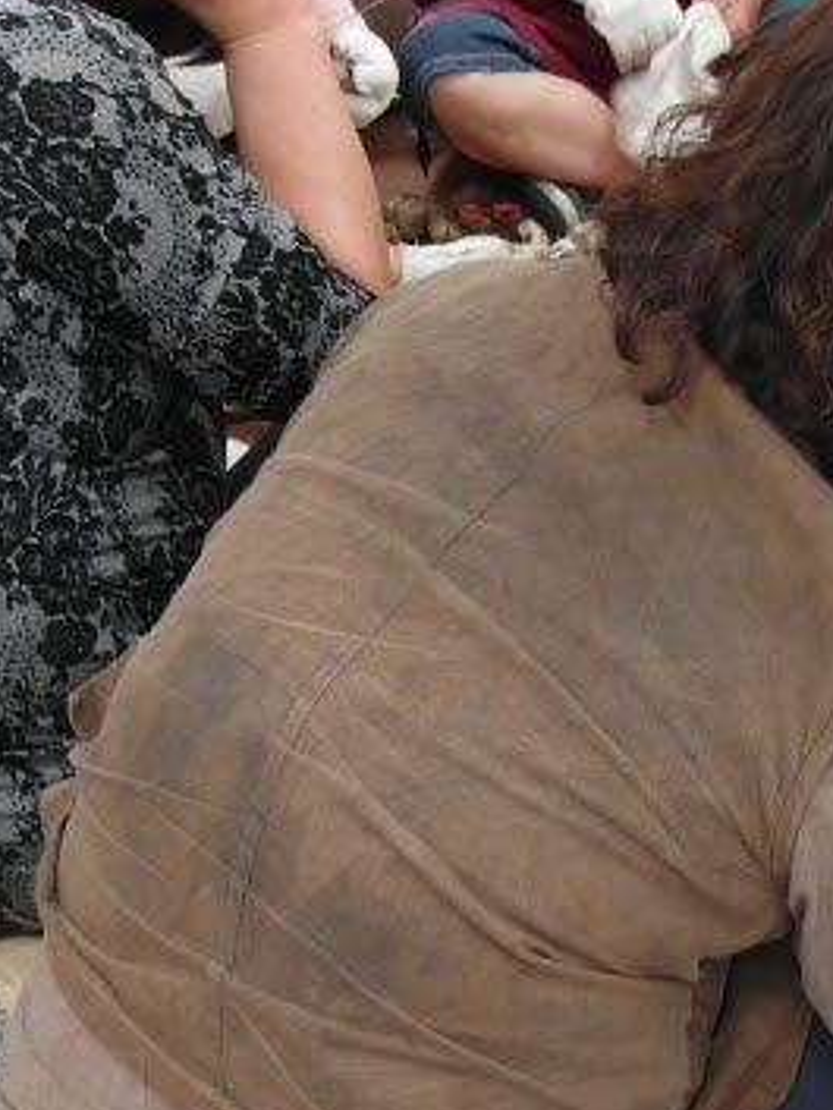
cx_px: 839
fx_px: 2790
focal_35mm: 87
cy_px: 730
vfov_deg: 22.4
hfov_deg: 16.6
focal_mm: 6.5
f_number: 2.7
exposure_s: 1/30
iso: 200
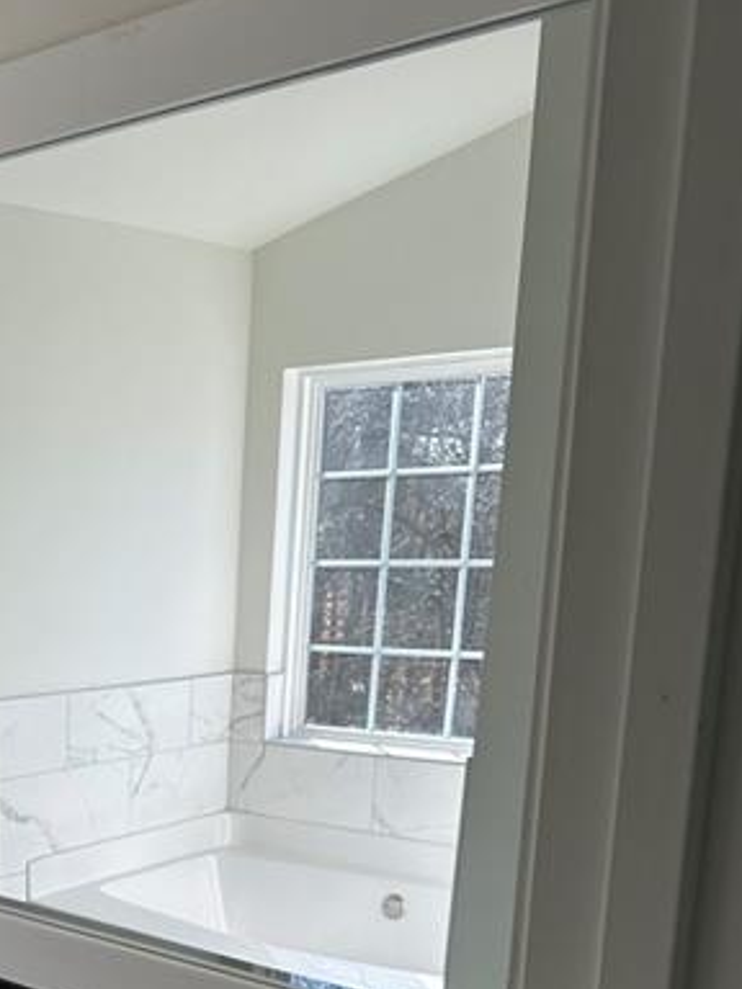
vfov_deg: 37.2
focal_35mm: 48
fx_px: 1372
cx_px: 18
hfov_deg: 28.6
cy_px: 881
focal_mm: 6.86
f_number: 1.78
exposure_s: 1/704
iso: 80
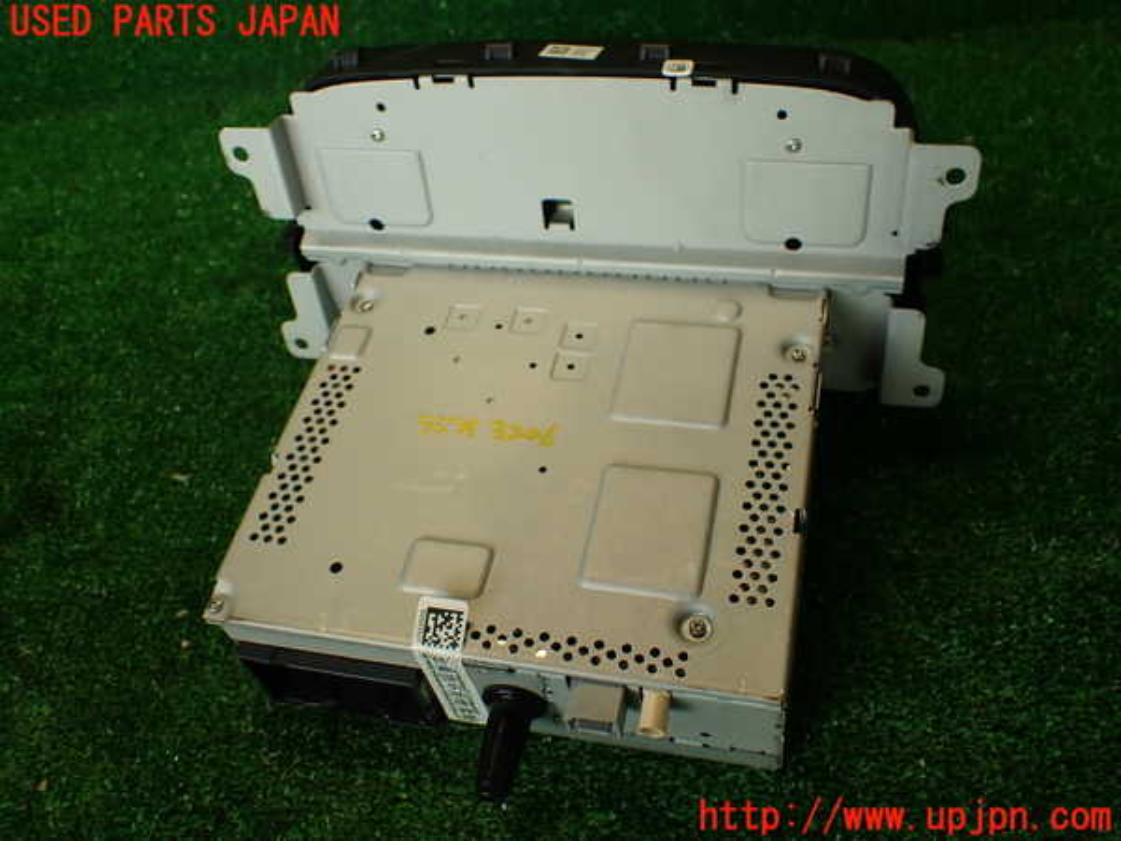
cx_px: 560
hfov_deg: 56.8
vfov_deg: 44.2
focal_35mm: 32
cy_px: 420
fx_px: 1036
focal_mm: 5.79
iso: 100
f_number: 2.4
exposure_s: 1/60
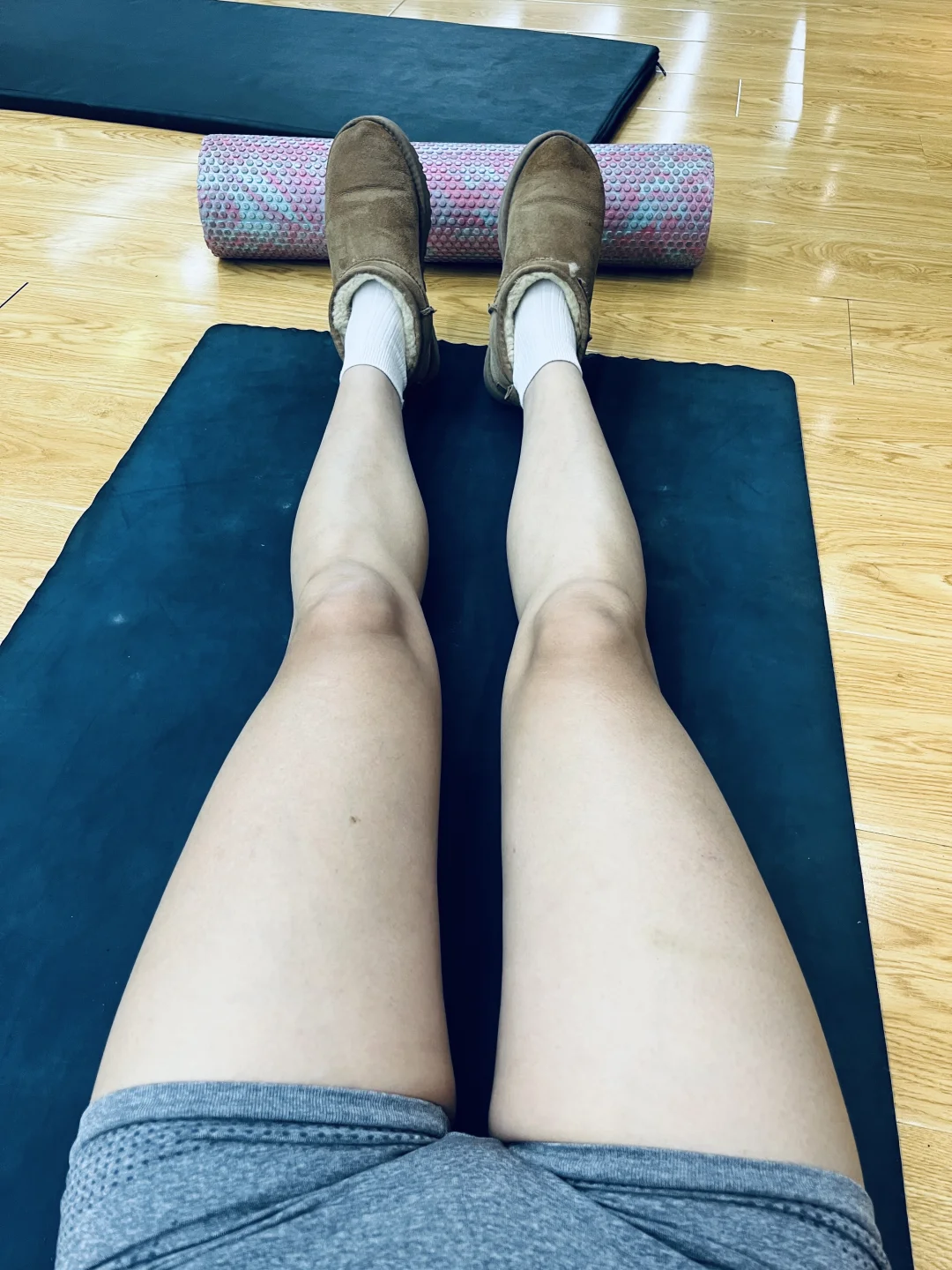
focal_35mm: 26
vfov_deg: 67.3
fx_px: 953
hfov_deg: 53.1
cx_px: 476
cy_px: 635
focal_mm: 5.1
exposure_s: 1/50
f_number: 1.6
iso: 160
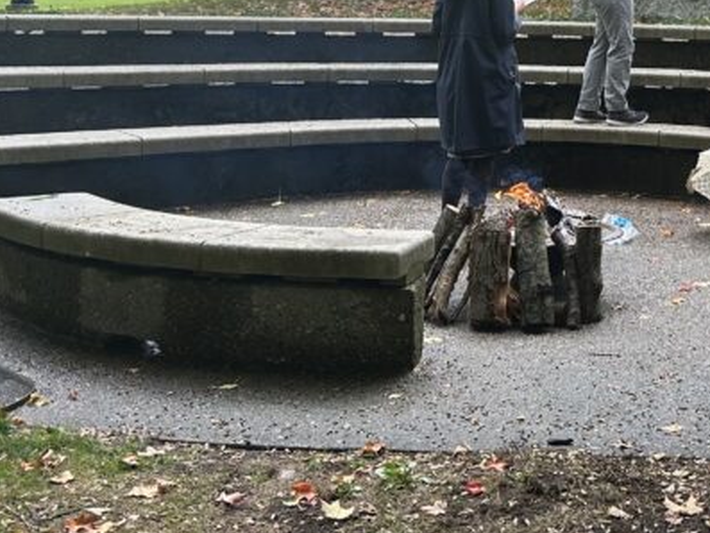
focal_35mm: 67
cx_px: 708
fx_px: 1375
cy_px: 18
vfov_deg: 21.3
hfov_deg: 27.3
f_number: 1.5
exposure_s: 1/380
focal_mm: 5.7
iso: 50
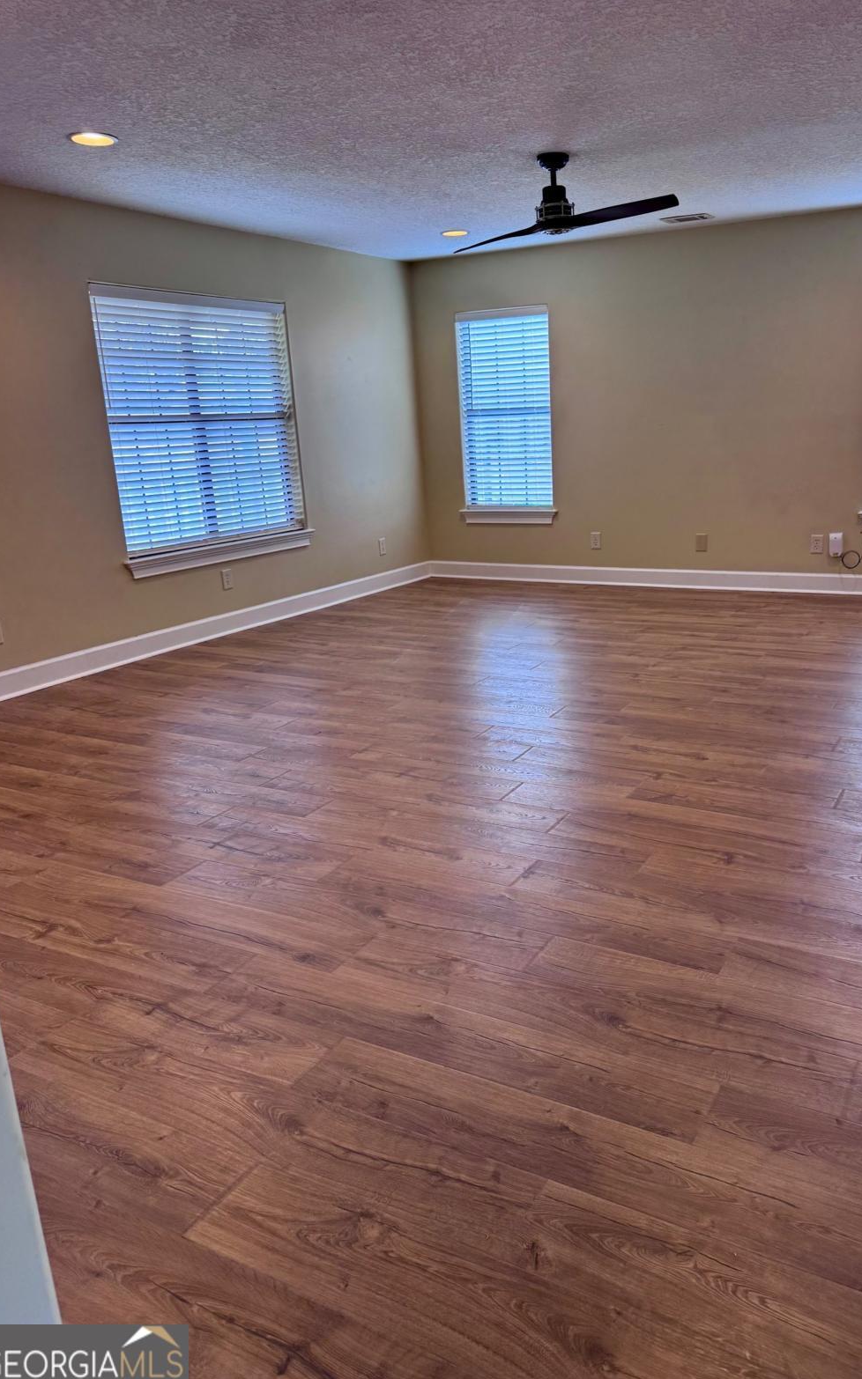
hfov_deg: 47.4
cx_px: 506
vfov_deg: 70.4
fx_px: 978
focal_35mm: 26
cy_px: 690
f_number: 1.78
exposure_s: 1/120
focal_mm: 6.76
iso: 125
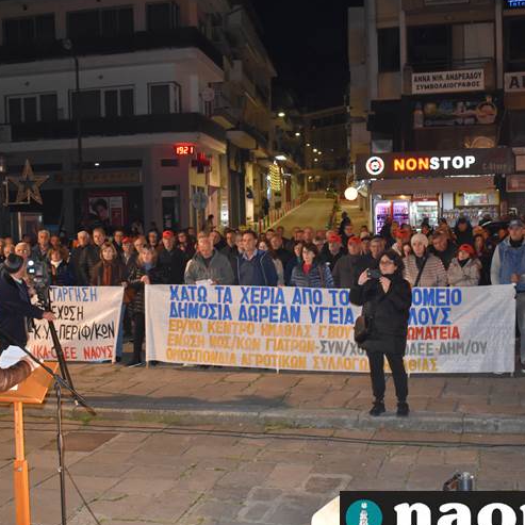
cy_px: 278
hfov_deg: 33.0
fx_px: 887
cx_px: 265
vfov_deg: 33.0
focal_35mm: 52
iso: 2000
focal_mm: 25
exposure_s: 1/60
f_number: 4
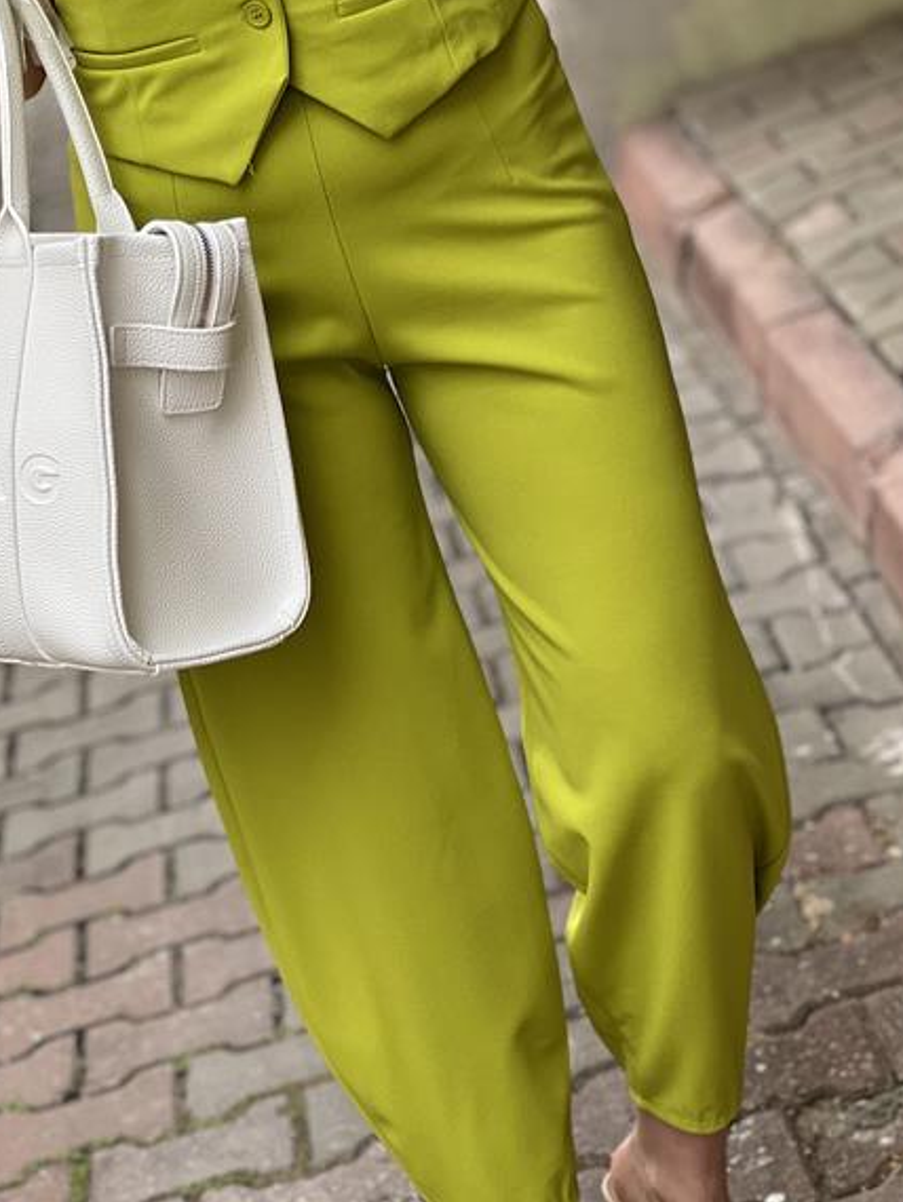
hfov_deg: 13.7
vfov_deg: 18.2
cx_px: 452
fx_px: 3754
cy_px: 698
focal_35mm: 108
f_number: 2.8
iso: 32
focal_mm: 9
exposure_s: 1/121
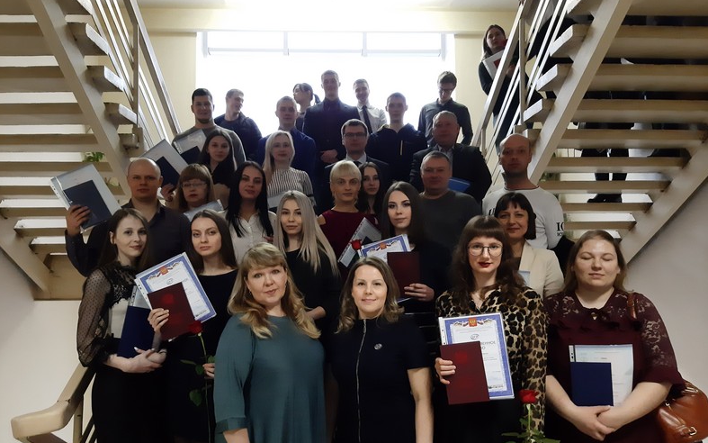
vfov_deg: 44.5
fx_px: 540
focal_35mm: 28
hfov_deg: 66.5
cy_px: 230
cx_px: 352
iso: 400
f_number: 1.7
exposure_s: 1/50
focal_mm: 3.93
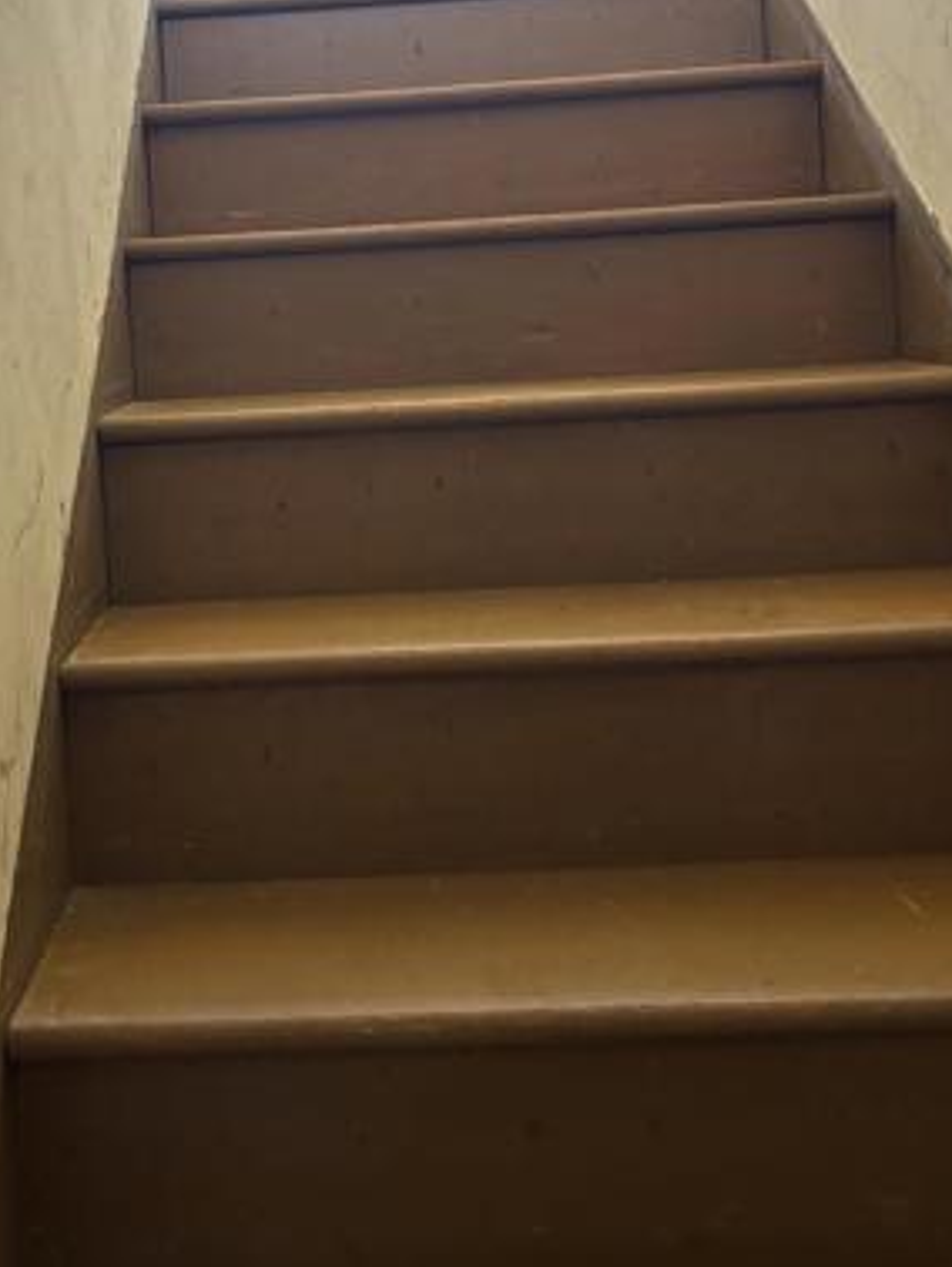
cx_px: 292
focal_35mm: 44
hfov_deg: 32.5
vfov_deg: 41.6
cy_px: 315
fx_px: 1612
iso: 250
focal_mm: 5.96
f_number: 1.6
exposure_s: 1/60
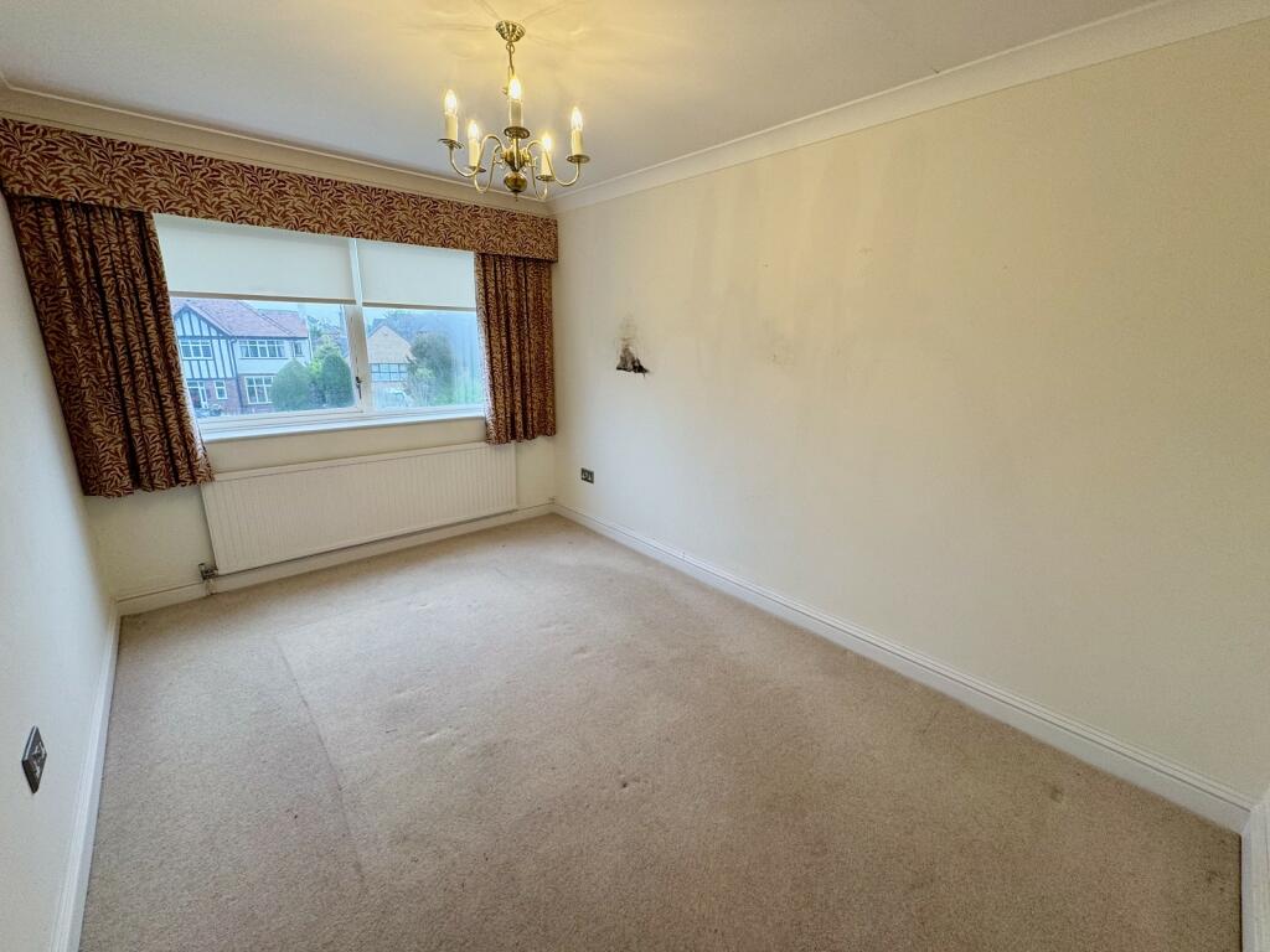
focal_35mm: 14
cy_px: 476
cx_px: 635
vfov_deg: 85.7
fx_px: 514
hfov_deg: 102.1
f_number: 2.2
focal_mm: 2.22
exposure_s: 1/100
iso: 100
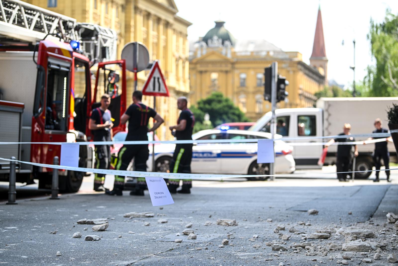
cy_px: 133
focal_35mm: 86
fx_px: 951
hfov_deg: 23.6
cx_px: 199
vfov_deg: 15.9
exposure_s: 1/500
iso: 100
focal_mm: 86
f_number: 2.8
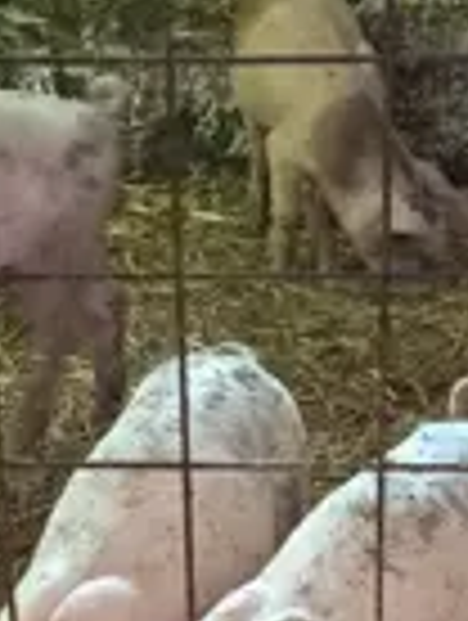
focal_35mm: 110
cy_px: 626
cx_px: 266
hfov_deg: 13.5
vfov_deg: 17.4
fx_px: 1977
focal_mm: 5.27
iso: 4331
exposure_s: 1/14.3
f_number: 1.7
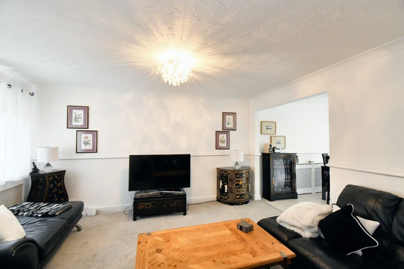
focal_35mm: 15
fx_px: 168
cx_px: 202
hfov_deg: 100.4
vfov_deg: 77.3
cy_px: 134
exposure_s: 1/15
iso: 2800
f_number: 10
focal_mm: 10
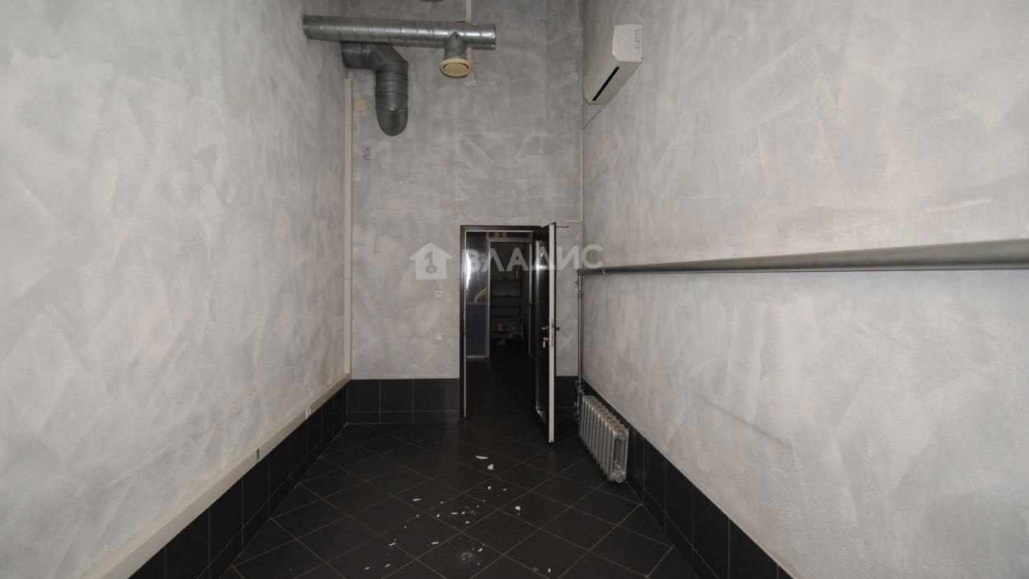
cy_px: 258
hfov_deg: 99.4
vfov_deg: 66.9
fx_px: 437
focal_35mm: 16
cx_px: 507
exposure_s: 1/60
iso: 200
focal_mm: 10
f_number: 4
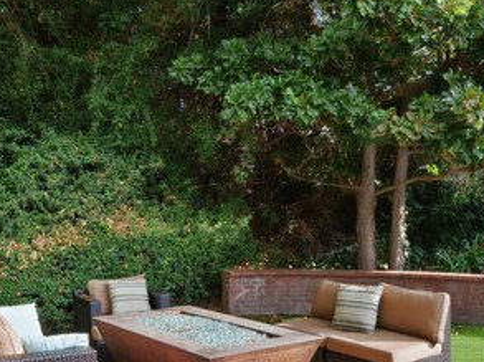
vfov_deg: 40.1
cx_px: 238
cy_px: 243
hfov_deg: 52.7
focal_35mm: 35
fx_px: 489
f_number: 7.1
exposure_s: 1/125
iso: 250
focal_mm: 8
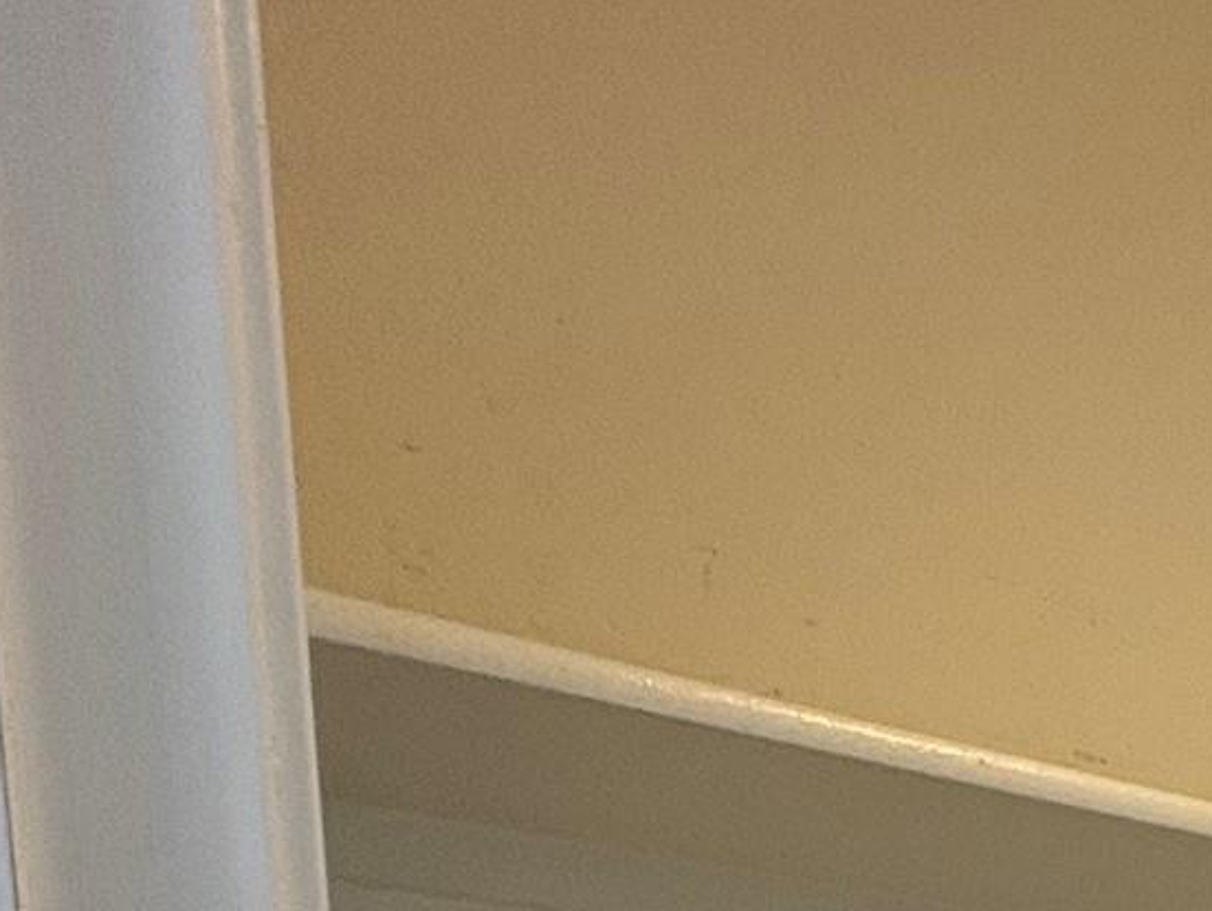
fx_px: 1822
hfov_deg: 28.3
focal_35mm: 52
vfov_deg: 21.5
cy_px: 1510
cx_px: 1681
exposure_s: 1/60
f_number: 2.2
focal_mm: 2.22
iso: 250
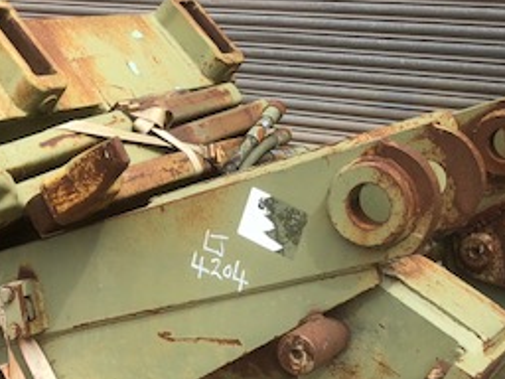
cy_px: 253
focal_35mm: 70
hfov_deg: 27.5
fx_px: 1021
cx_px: 136
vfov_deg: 20.9
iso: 20
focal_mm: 3.99
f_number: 1.8
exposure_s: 1/774
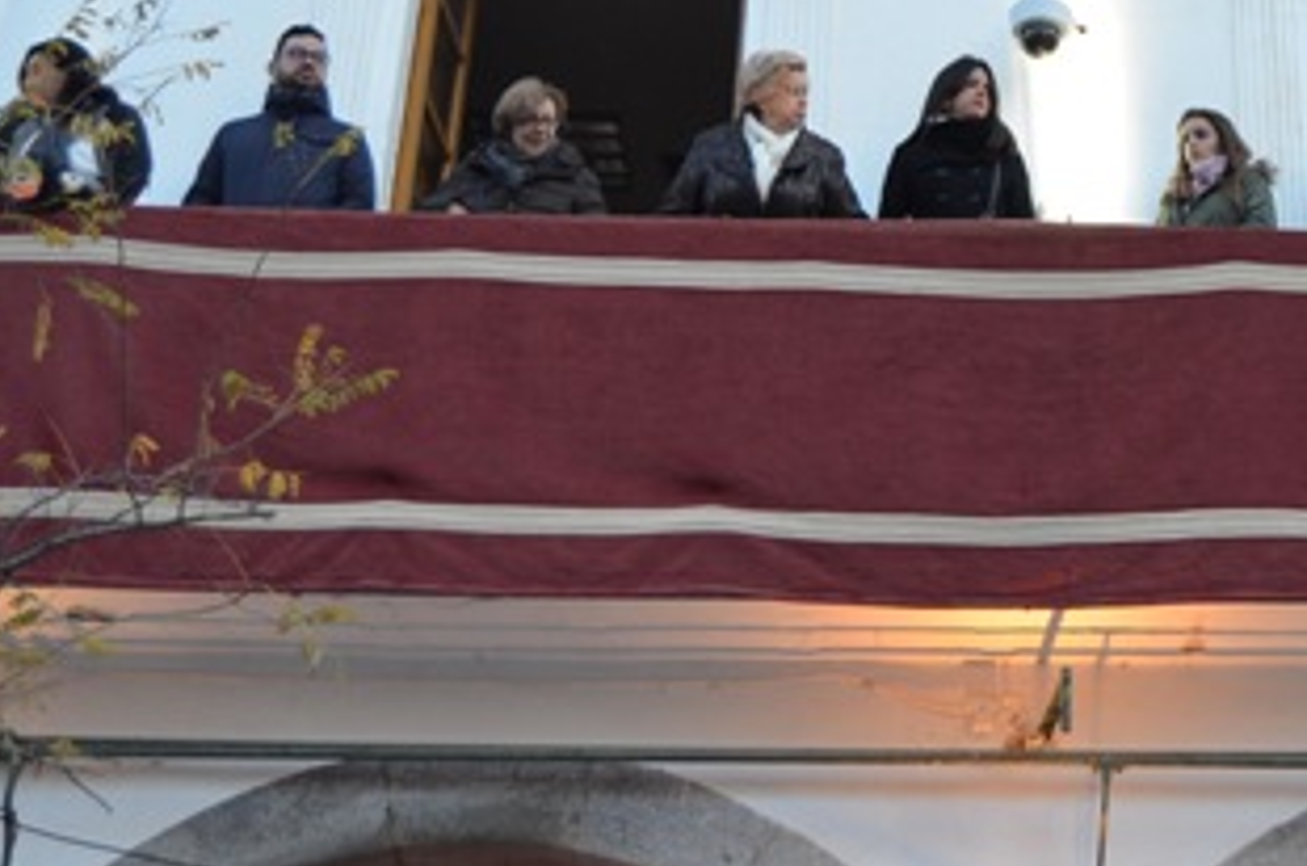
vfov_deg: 18.1
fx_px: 2681
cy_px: 118
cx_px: 1177
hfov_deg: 26.5
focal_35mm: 74
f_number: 3.8
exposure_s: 1/60
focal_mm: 24
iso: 800
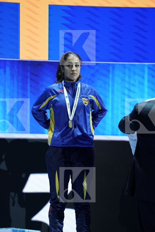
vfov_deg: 10.3
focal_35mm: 200
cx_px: 78
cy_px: 116
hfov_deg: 6.9
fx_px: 1292
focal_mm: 200
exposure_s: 1/250
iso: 500
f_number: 2.8
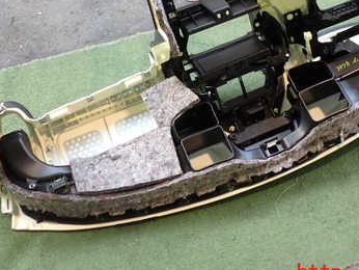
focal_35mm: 52
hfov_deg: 36.6
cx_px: 220
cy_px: 53
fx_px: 540
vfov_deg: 27.5
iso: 200
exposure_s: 1/40
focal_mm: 5.4
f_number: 2.3
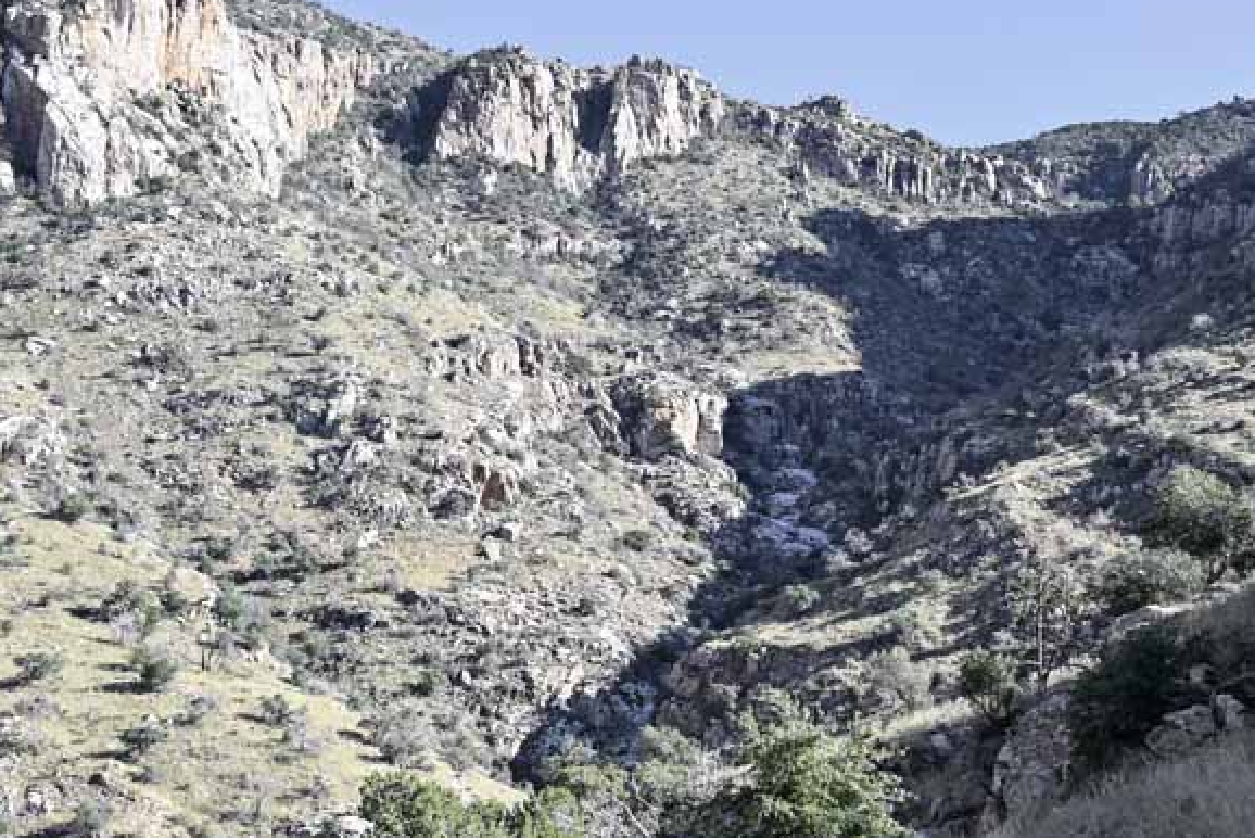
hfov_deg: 36.4
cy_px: 475
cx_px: 862
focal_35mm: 54
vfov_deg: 25.1
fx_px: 1883
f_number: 5
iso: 100
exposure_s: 1/400
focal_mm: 39
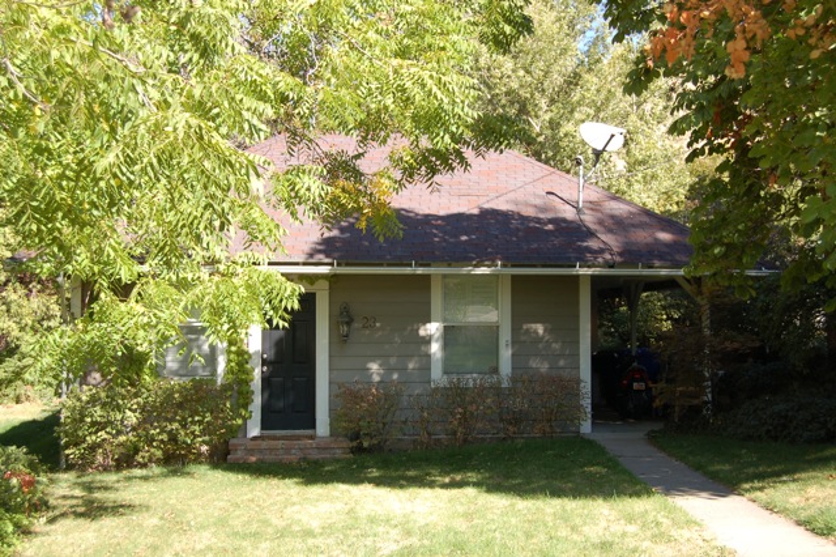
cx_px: 418
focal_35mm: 46
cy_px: 278
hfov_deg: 42.3
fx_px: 1079
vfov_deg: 28.9
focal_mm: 31
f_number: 6.3
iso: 200
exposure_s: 1/160
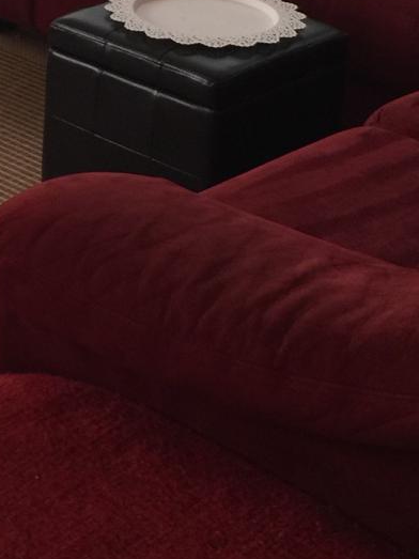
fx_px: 1792
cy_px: -59
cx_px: -113
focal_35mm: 111
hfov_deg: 12.9
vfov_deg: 17.1
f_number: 2.2
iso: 40
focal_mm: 4.15
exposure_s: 1/15
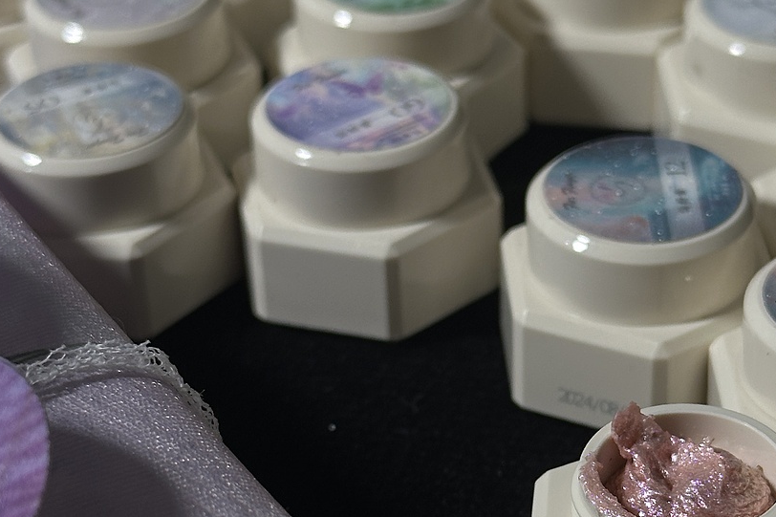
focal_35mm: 105
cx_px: 439
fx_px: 2263
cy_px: 356
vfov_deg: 13.0
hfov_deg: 19.5
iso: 64
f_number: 1.78
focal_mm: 6.86
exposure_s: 1/791
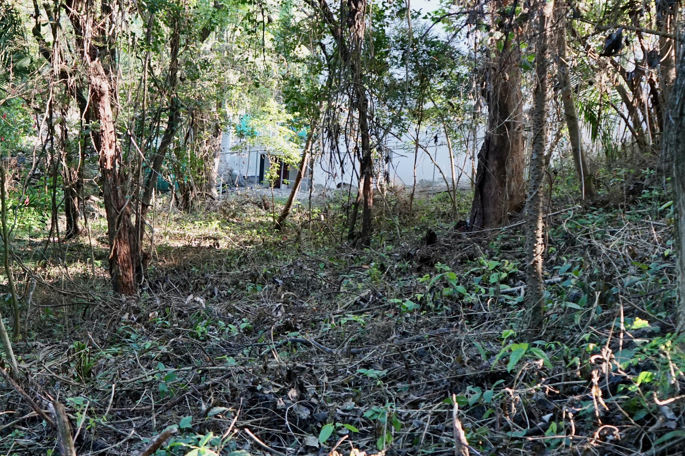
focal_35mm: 46
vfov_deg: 29.2
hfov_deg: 42.5
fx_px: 875
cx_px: 266
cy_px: 200
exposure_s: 1/160
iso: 1250
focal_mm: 28
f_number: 4
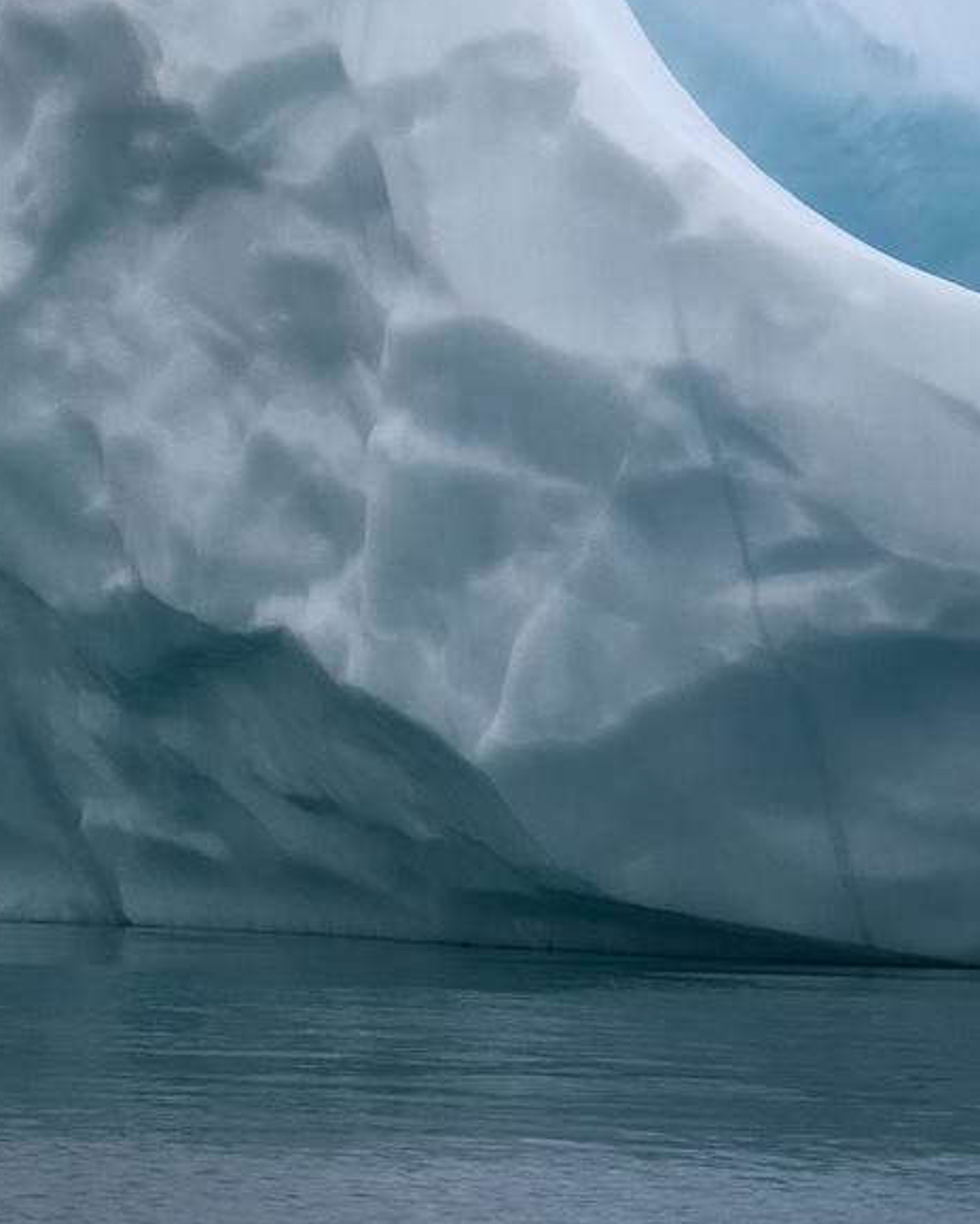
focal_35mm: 585
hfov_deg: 2.6
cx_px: -233
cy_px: -1157
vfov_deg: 3.3
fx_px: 21193
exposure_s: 1/500
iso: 800
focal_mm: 150
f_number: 8
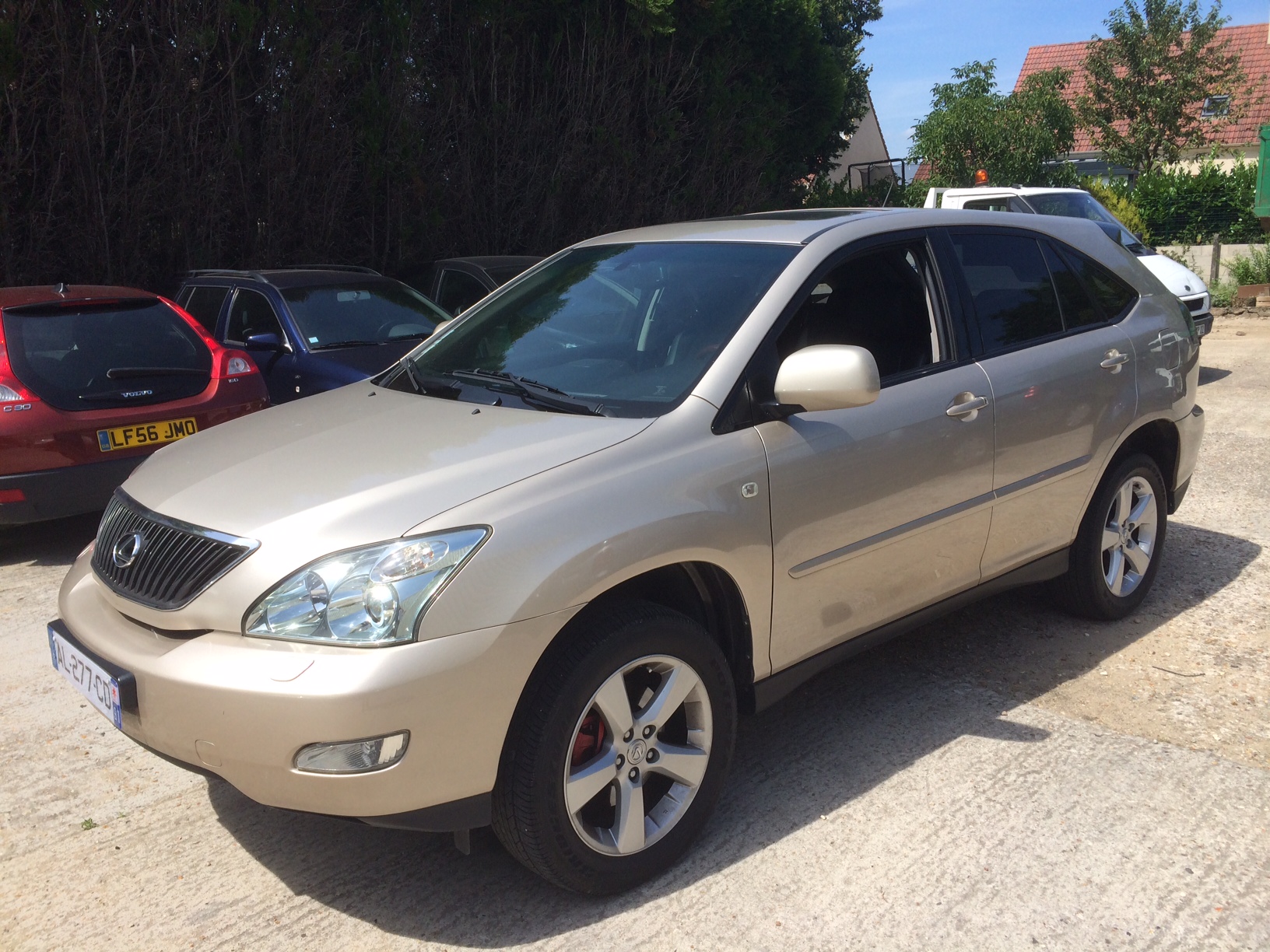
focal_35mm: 30
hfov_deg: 60.0
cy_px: 476
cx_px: 635
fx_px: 1101
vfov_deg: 46.8
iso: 32
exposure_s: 1/2053
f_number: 2.2
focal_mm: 4.12
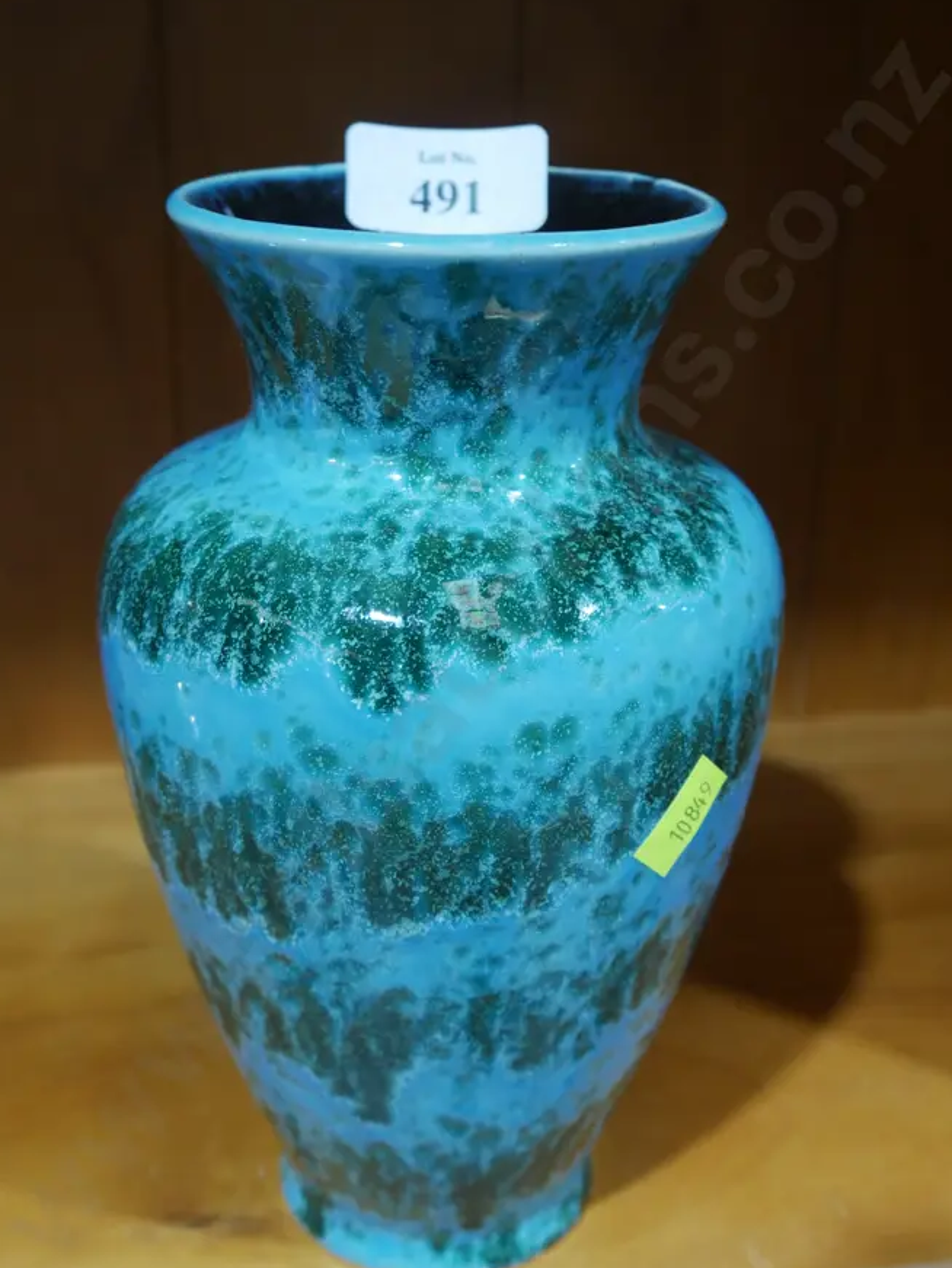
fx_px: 1722
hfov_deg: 30.9
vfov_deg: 40.4
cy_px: 655
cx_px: 478
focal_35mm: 47
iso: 800
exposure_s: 1/60
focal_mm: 20
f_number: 4.4
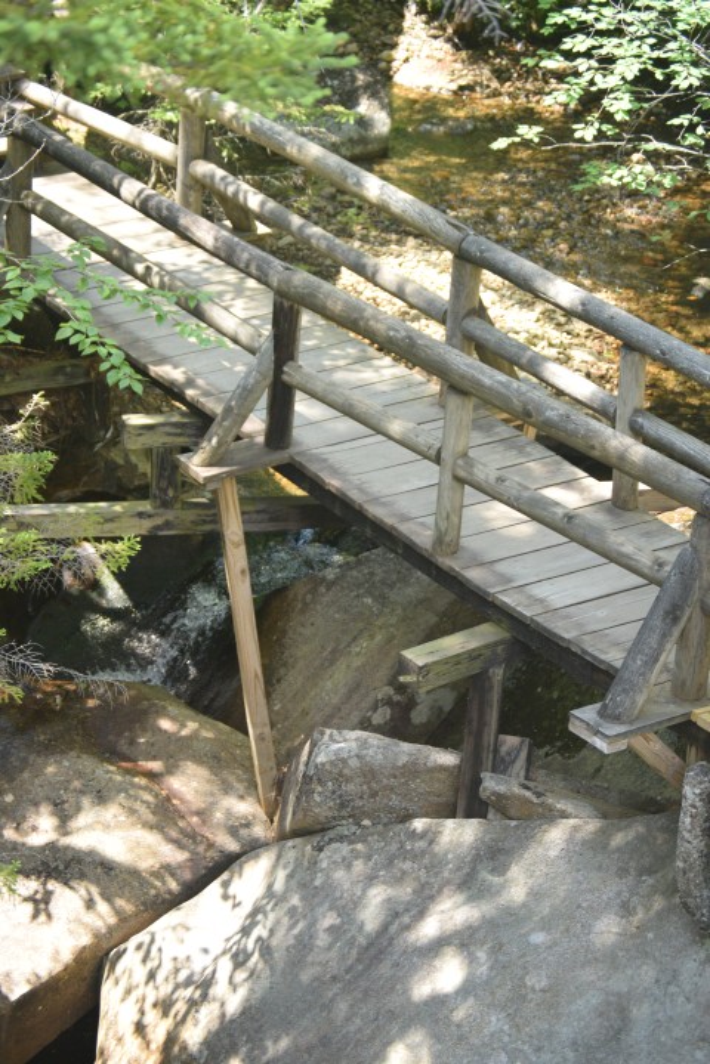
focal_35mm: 82
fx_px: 2440
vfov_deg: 24.6
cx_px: 355
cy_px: 532
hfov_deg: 16.6
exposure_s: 1/1000
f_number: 4
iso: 1600
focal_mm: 55
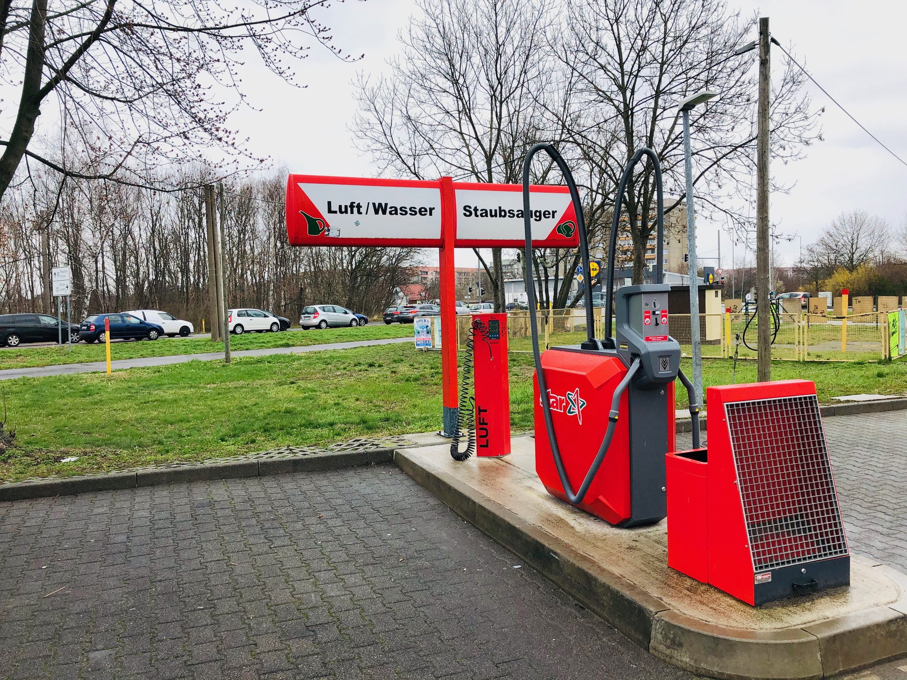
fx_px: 734
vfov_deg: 49.7
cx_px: 454
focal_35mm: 28
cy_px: 340
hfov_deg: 63.4
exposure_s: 1/432
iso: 20
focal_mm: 4
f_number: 1.8
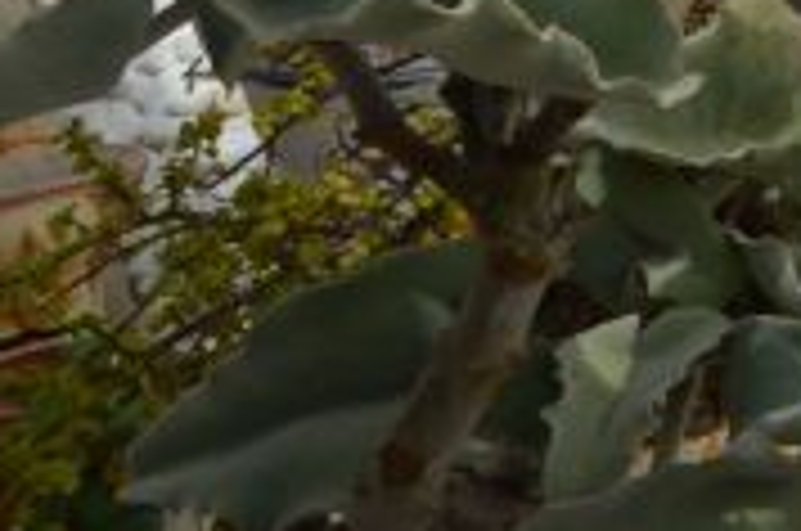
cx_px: 2196
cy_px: -691
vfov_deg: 11.5
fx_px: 2243
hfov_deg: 12.5
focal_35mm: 101
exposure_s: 1/320
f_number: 9
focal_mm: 10
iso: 100
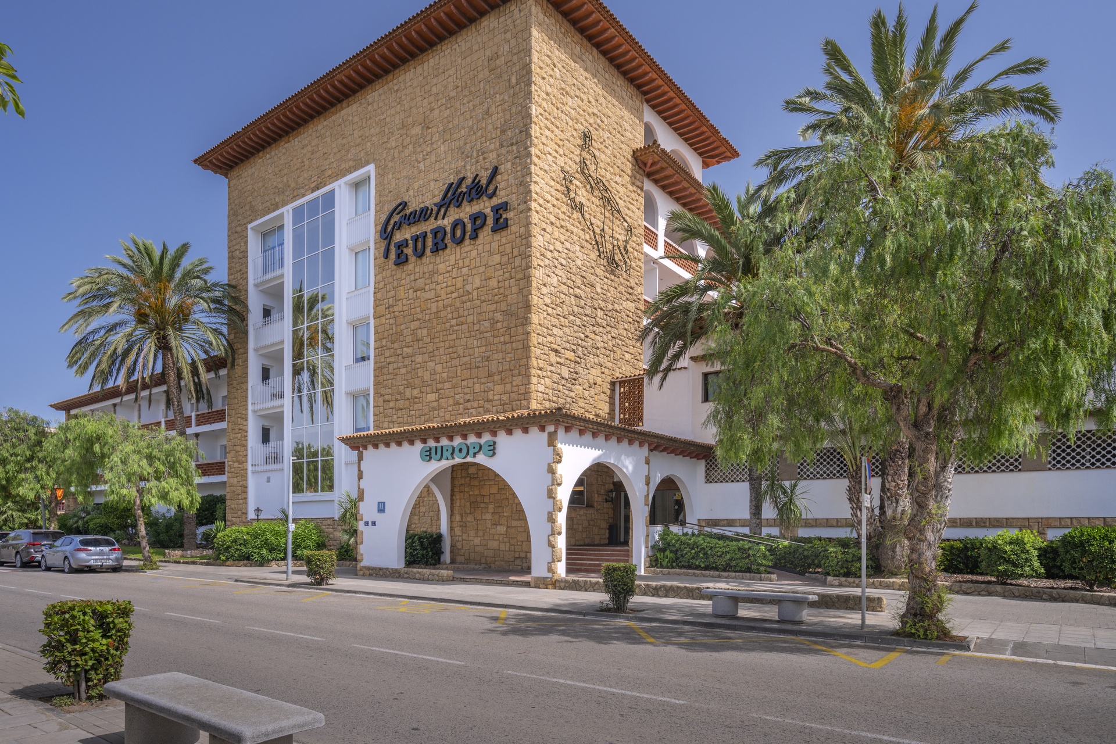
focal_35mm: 20
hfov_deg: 84.0
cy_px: 372
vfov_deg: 61.9
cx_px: 558
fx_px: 620
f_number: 8
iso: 160
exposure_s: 1/125
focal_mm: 20
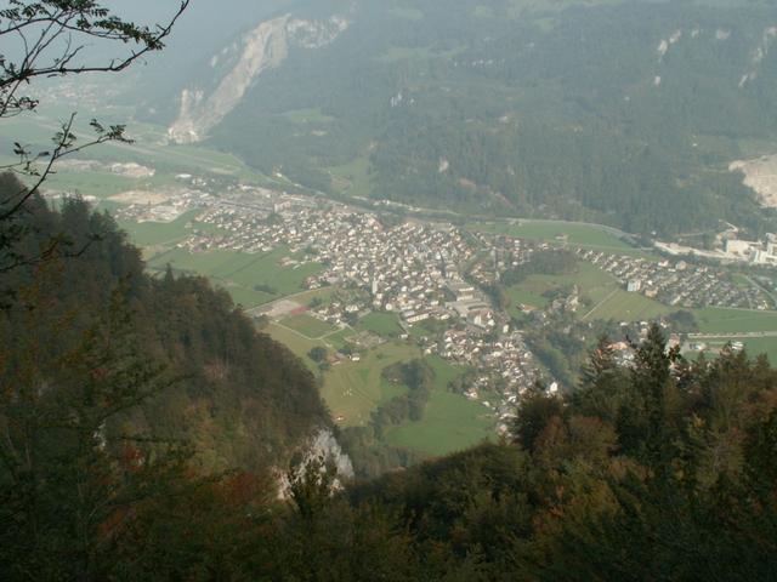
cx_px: 388
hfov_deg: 52.6
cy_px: 291
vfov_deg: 40.7
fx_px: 786
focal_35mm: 35
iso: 50
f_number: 6.3
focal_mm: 5.86
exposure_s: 1/160
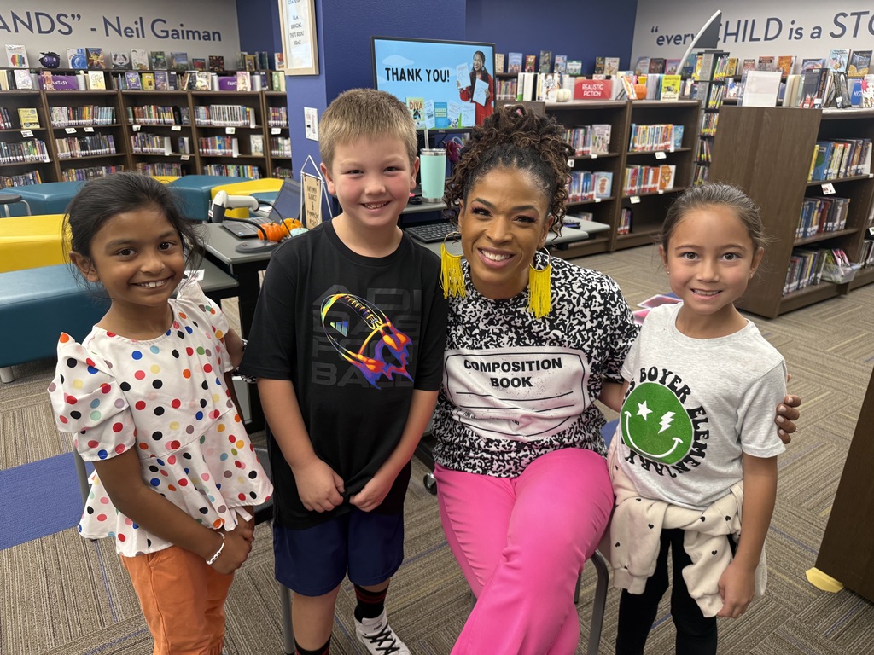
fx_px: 606
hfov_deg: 71.6
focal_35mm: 24
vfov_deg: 56.8
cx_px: 437
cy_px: 328
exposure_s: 1/121
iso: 200
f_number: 1.78
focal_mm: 6.76
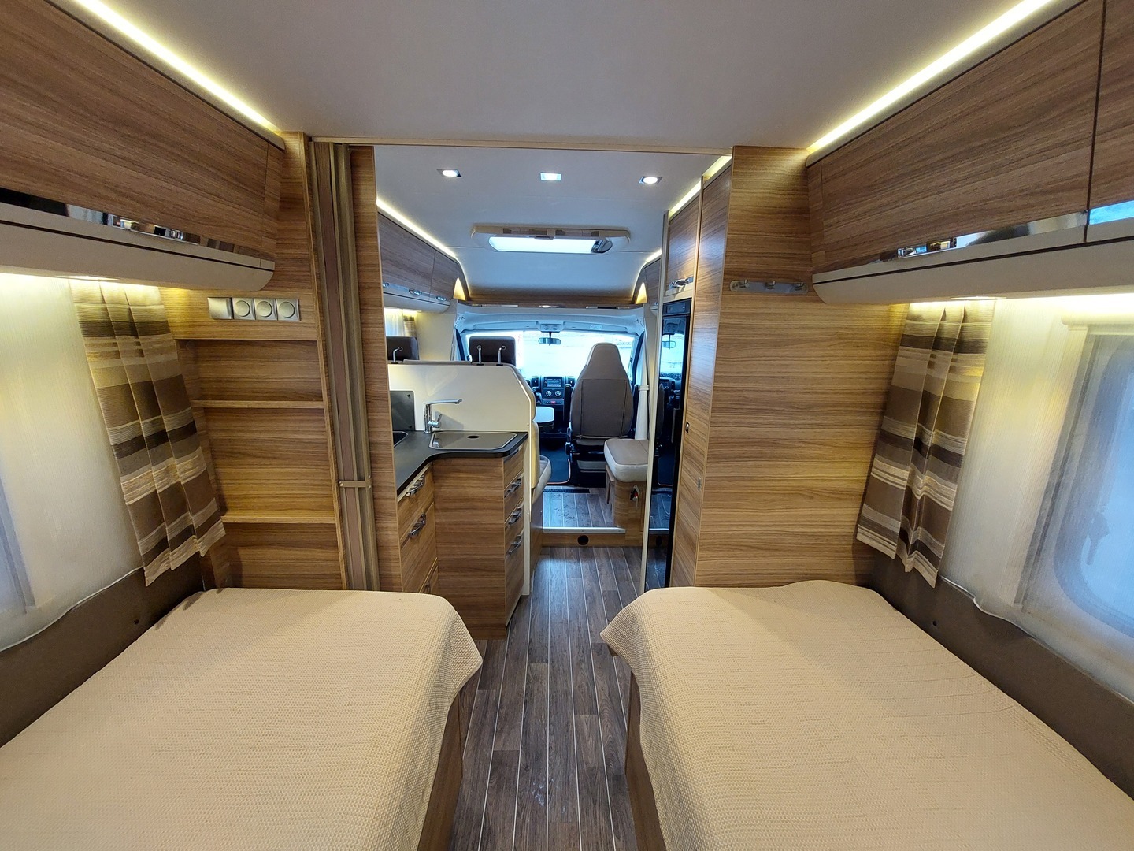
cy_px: 426
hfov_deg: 106.2
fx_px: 426
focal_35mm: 13
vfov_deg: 89.9
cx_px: 567
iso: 250
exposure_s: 1/50
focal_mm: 1.74
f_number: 2.2
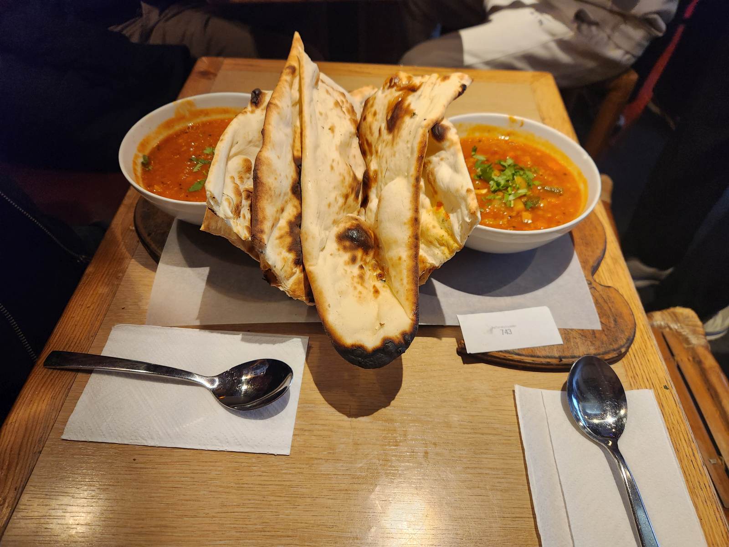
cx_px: 364
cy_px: 274
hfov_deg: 73.9
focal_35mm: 23
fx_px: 484
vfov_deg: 58.9
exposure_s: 1/100
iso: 400
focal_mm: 5.4
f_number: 1.8
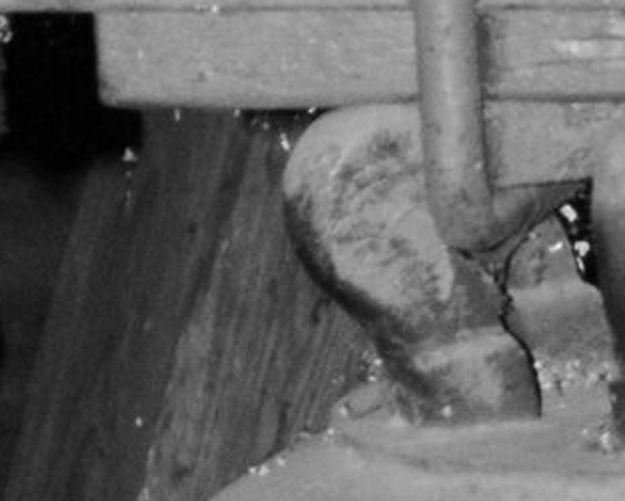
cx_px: 873
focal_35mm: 569
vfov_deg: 2.7
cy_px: 1751
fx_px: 10543
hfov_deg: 3.4
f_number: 5.6
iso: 400
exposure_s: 1/80
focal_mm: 55
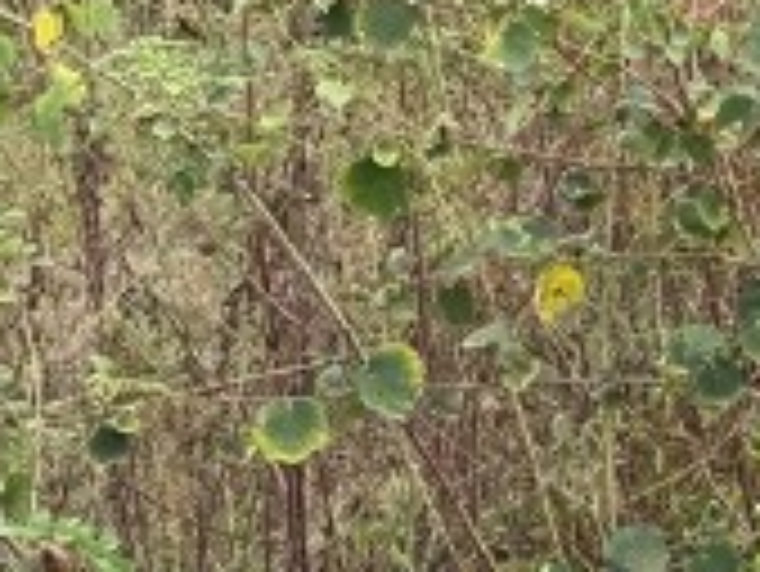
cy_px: -662
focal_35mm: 145
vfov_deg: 9.4
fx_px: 3186
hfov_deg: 13.2
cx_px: 931
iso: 80
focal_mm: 6.76
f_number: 1.78
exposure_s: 1/627
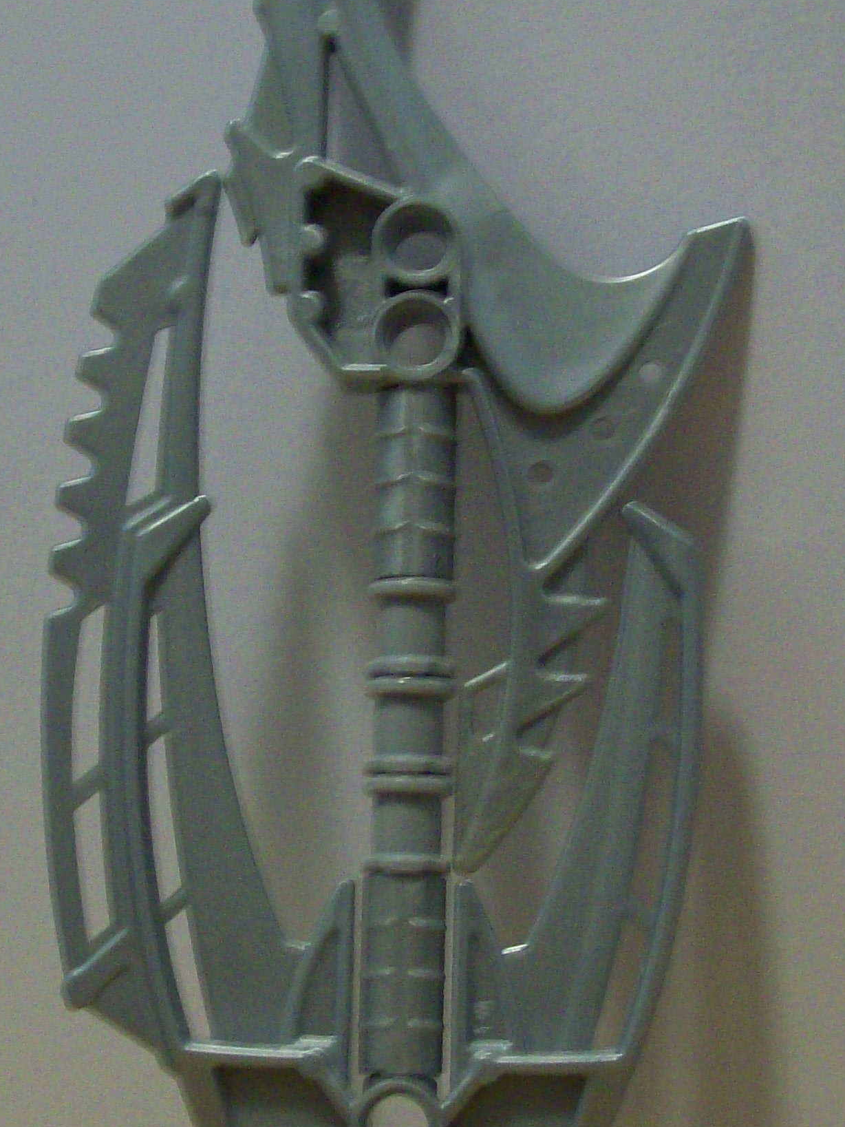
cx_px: 376
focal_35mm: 84
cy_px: 584
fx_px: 2734
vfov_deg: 23.3
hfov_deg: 17.6
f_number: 3
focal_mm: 7.6
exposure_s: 1/8
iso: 200
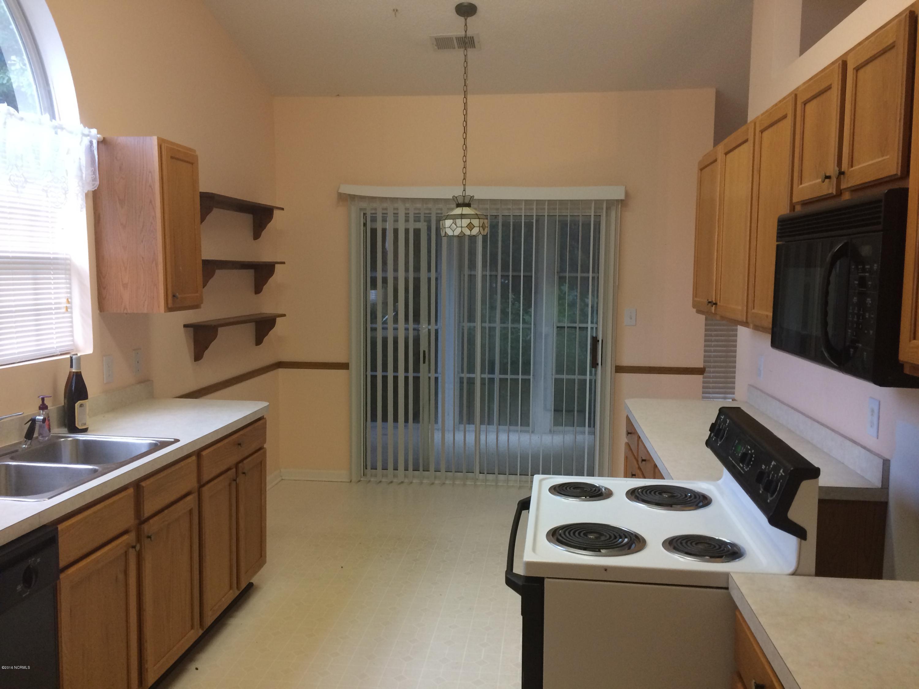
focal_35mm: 29
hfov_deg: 61.7
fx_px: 770
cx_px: 460
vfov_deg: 48.2
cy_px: 344
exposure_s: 1/30
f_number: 2.2
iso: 125
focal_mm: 4.15
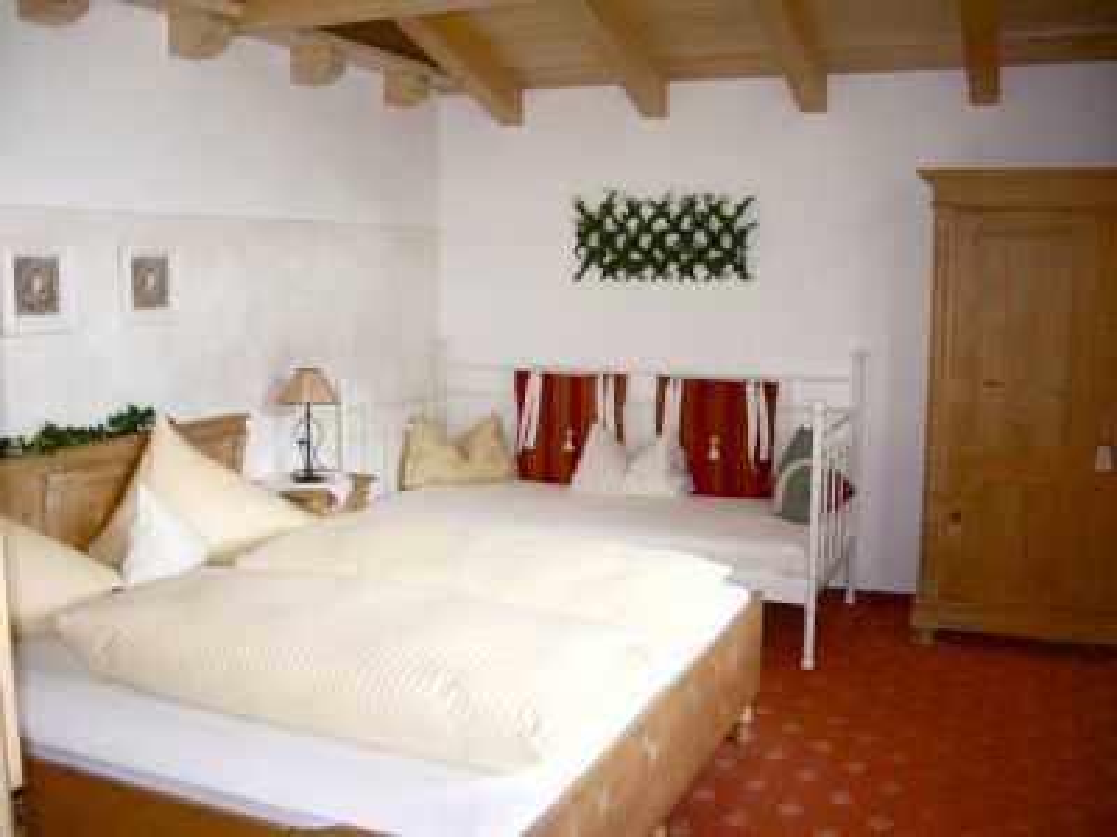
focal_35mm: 35
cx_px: 558
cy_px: 418
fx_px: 1129
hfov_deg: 52.6
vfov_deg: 40.7
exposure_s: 1/40
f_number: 2.6
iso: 80
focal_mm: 5.8
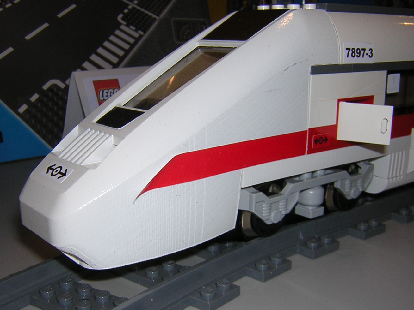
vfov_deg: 32.9
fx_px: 526
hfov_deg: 42.9
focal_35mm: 44
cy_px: 167
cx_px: 189
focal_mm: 4.7
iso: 100
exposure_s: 1/60.1
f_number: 5.2
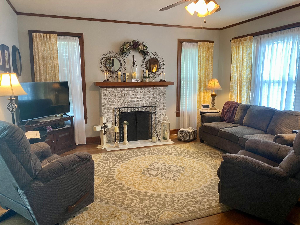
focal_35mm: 26
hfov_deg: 67.3
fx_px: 225
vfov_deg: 53.1
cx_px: 150
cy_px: 112
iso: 250
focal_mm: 4.25
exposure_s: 1/60
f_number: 1.8
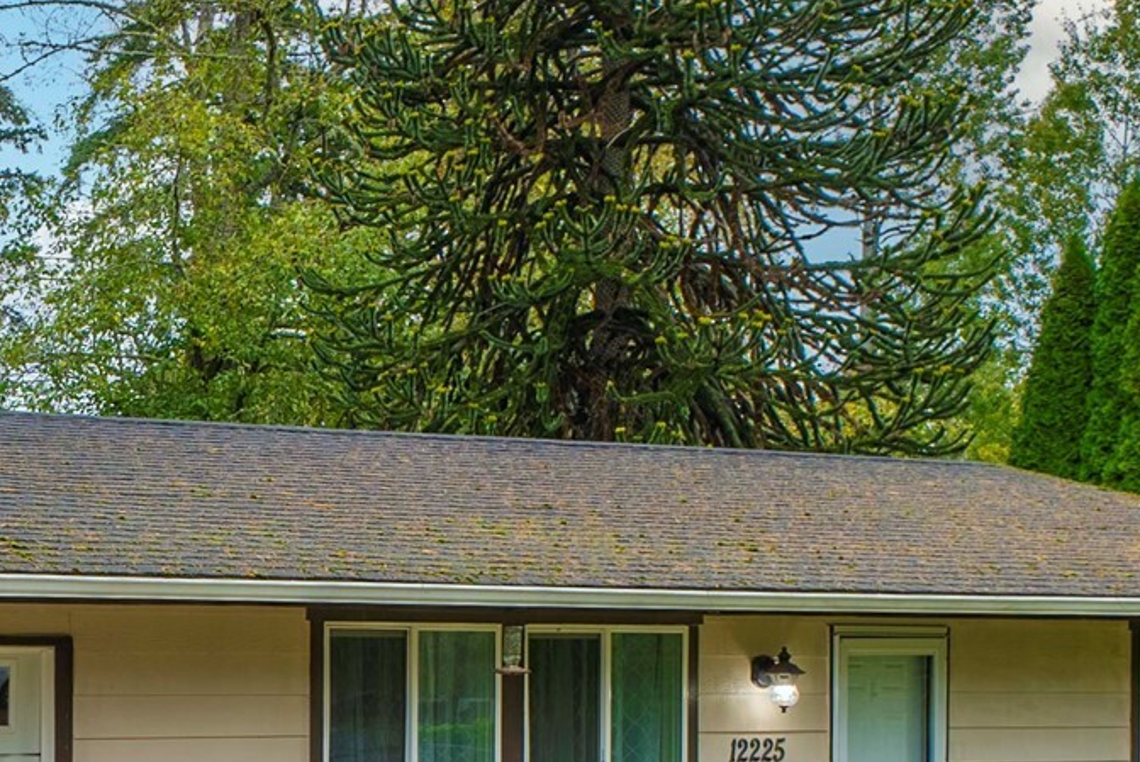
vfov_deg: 22.4
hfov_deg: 34.3
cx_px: 447
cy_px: 796
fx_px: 1838
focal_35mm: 58
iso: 100
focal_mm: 23
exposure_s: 1/30
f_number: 7.1
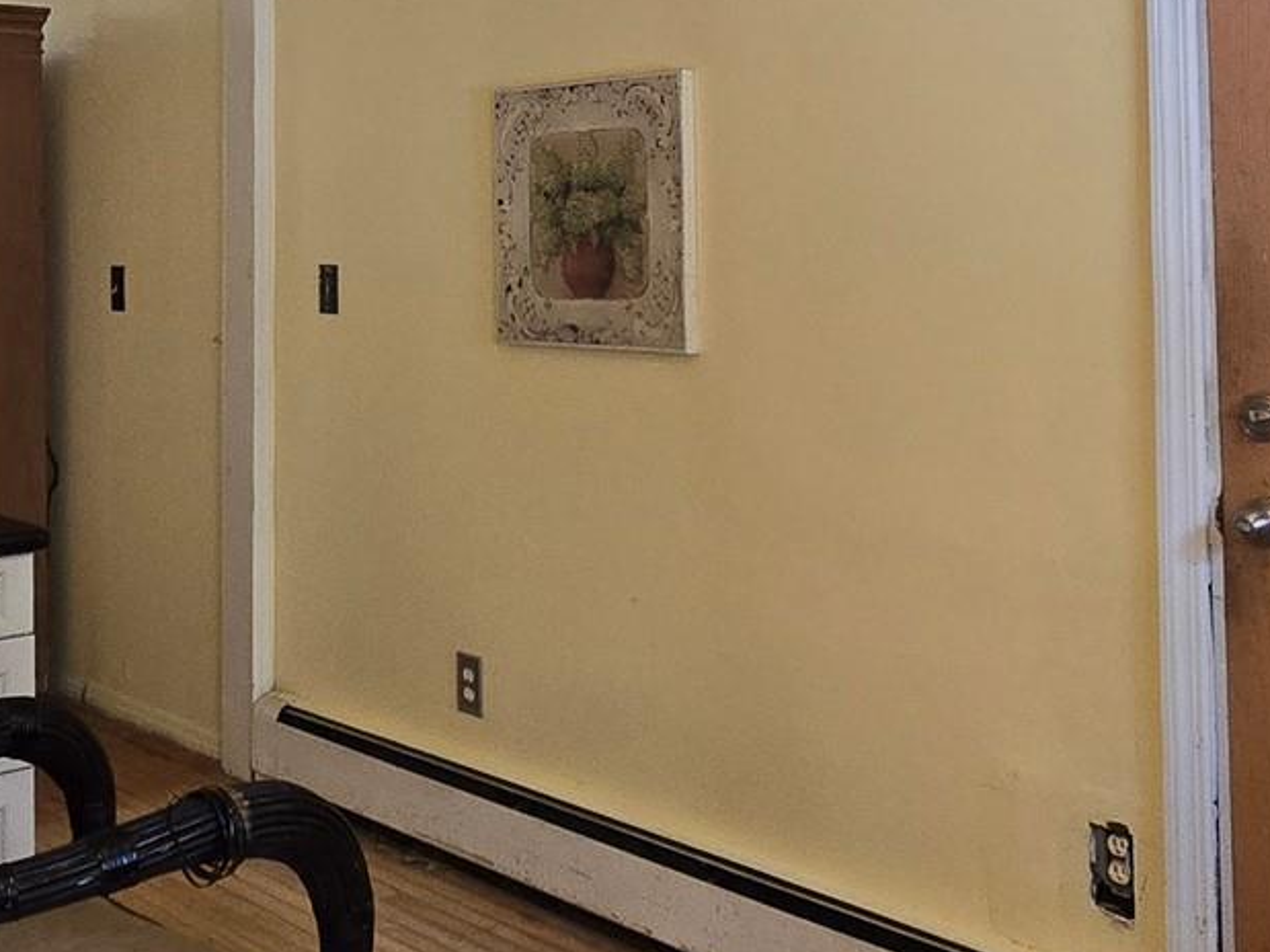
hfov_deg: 43.4
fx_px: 1577
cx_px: 445
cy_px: 183
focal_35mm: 43
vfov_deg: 32.6
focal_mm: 2.2
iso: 400
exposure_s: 1/60
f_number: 2.2
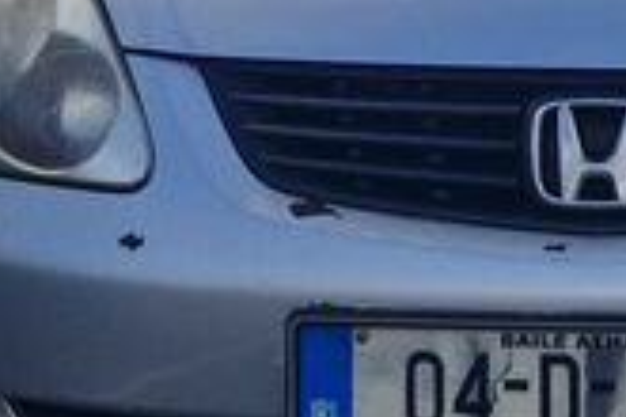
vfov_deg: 14.8
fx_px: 1513
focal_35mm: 87
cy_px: -182
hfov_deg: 22.4
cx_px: 649
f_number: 1.8
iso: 50
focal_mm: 5.4
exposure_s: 1/1052
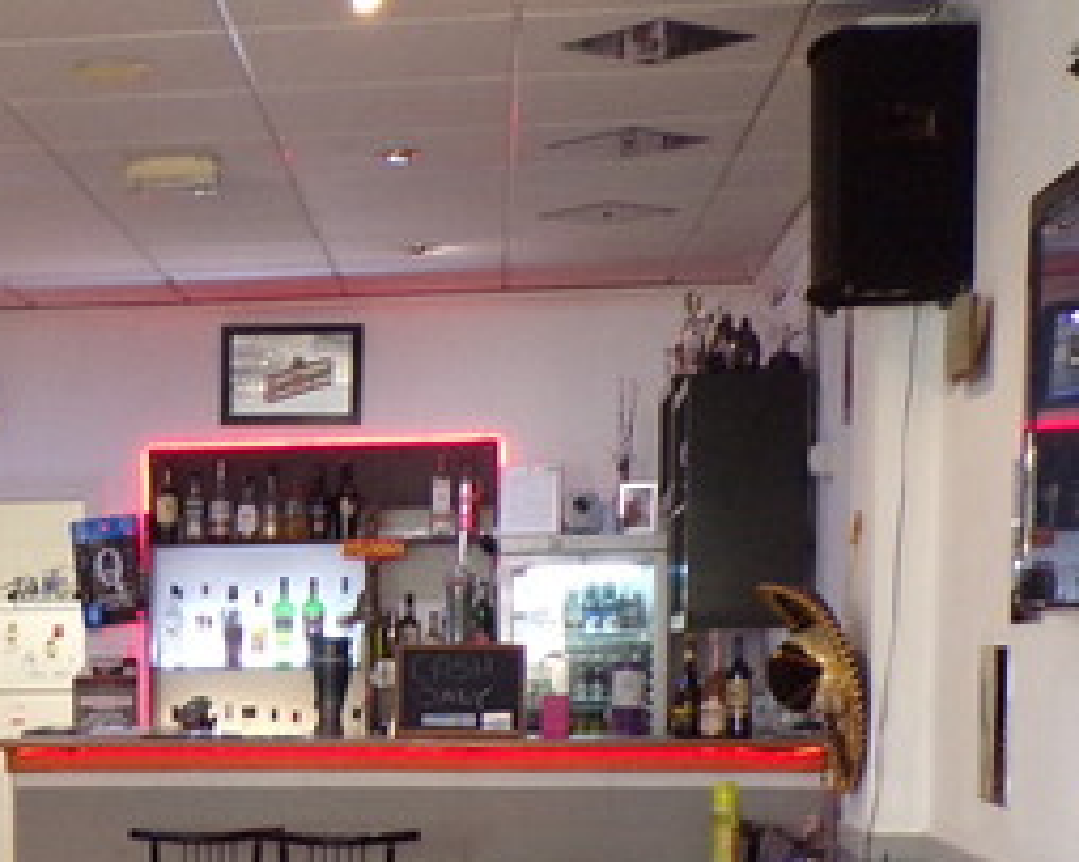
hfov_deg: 22.3
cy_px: 890
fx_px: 2650
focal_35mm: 83
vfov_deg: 18.0
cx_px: 34
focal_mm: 4.3
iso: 258
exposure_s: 1/17
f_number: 3
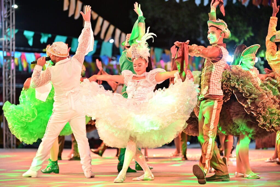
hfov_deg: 17.1
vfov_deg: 11.4
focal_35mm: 120
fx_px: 933
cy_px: 94
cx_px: 140
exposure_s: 1/250
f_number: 2.8
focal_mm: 120
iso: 2500
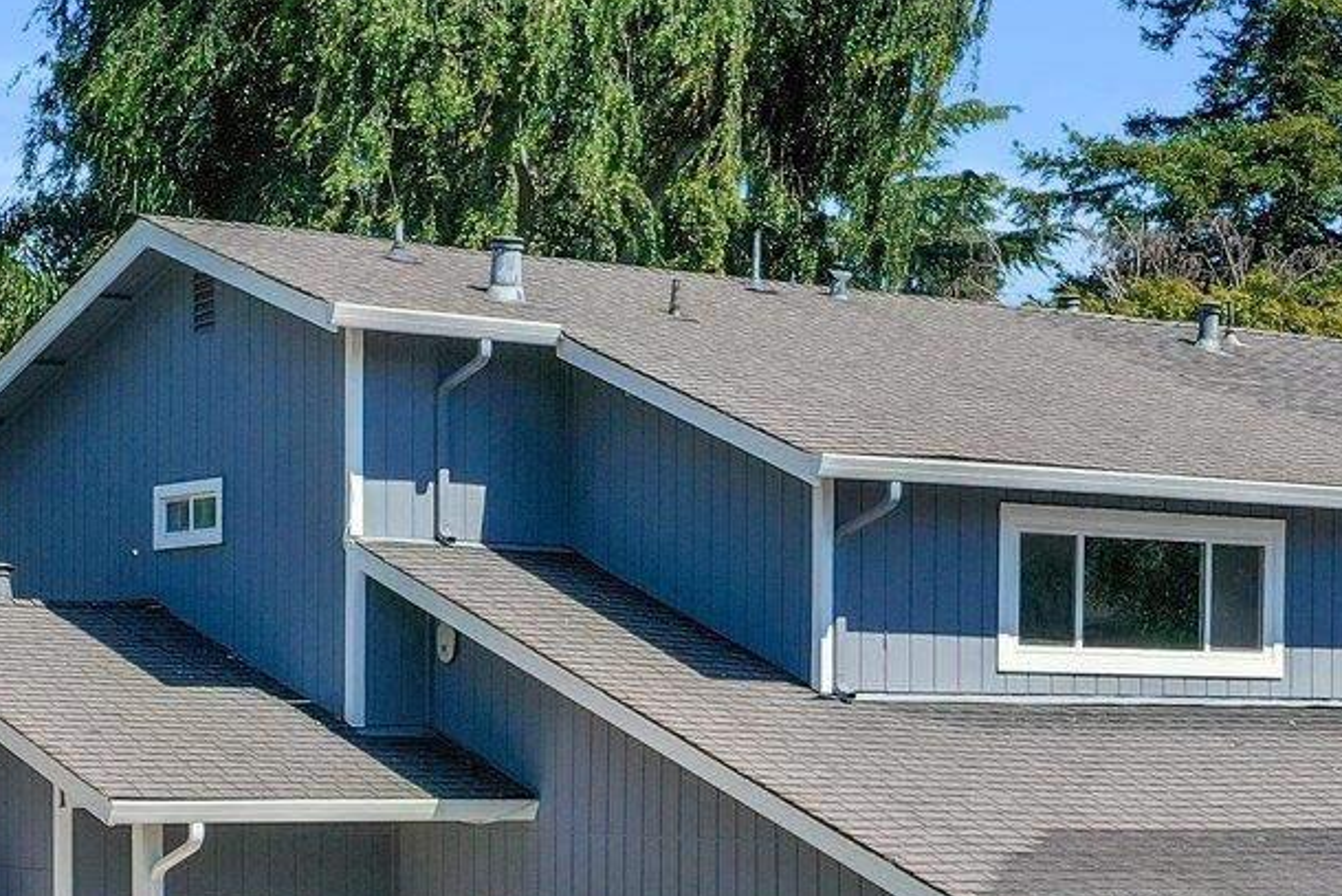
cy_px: 913
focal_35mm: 94
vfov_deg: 14.3
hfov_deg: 21.7
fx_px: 3505
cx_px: 750
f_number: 5.6
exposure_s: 1/400
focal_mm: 10.26
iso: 100
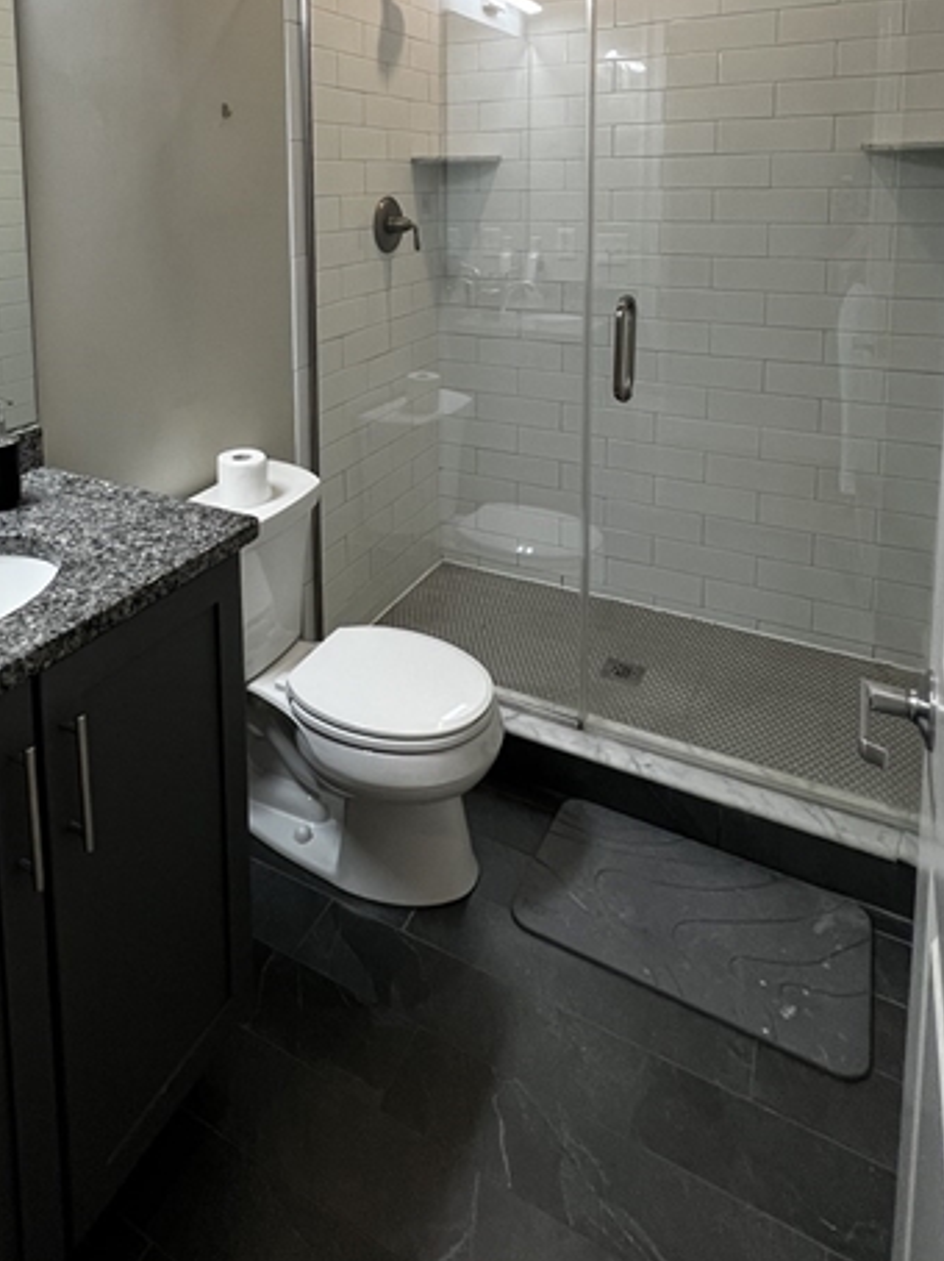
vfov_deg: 70.1
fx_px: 801
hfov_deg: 60.0
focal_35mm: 22
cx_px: 339
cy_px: 281
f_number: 1.8
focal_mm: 1.57
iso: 160
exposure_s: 1/120
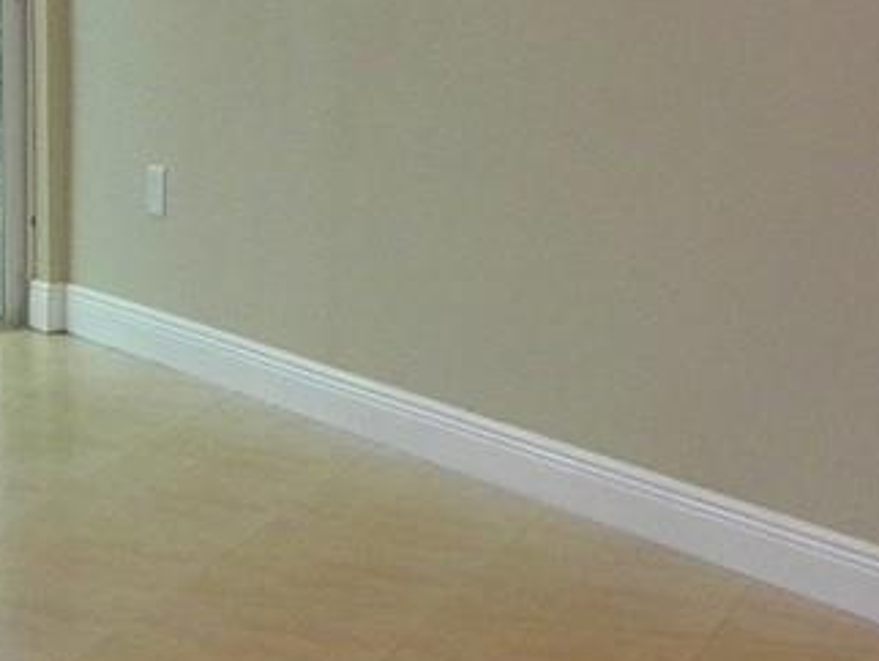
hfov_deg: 14.5
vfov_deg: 11.5
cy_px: 500
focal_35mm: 129
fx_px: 3278
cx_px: -303
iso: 100
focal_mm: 4.6
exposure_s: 1/30
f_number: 2.8
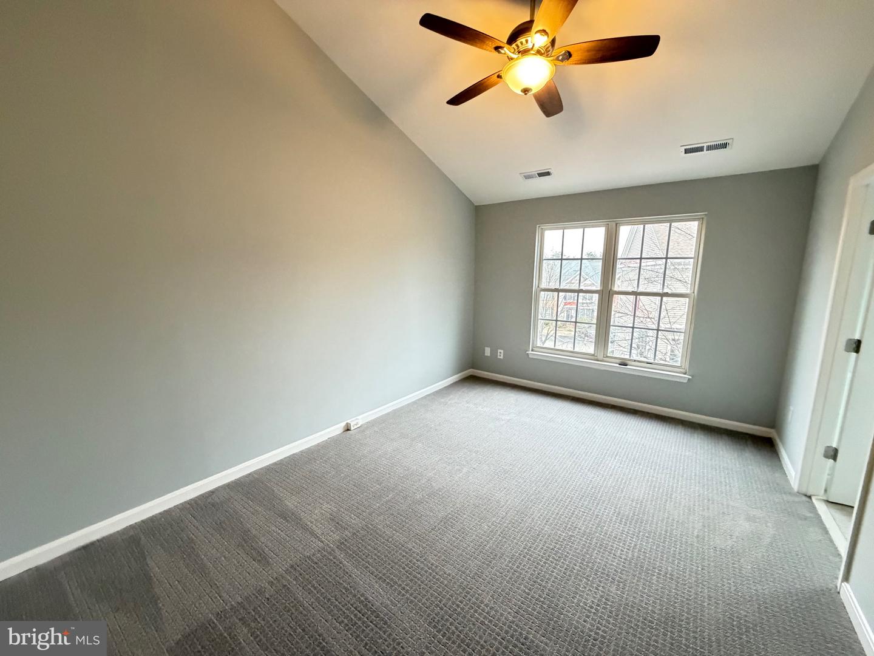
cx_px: 437
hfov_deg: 102.1
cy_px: 328
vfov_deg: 85.7
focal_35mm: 14
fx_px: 353
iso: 640
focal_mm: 2.22
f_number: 2.2
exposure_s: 1/60
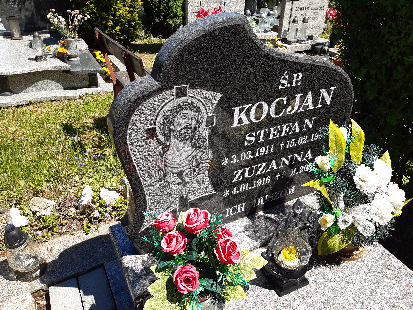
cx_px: 206
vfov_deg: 53.1
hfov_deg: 67.3
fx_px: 310
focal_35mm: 26
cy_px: 155
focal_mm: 3.92
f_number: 1.7
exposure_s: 1/1103
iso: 40
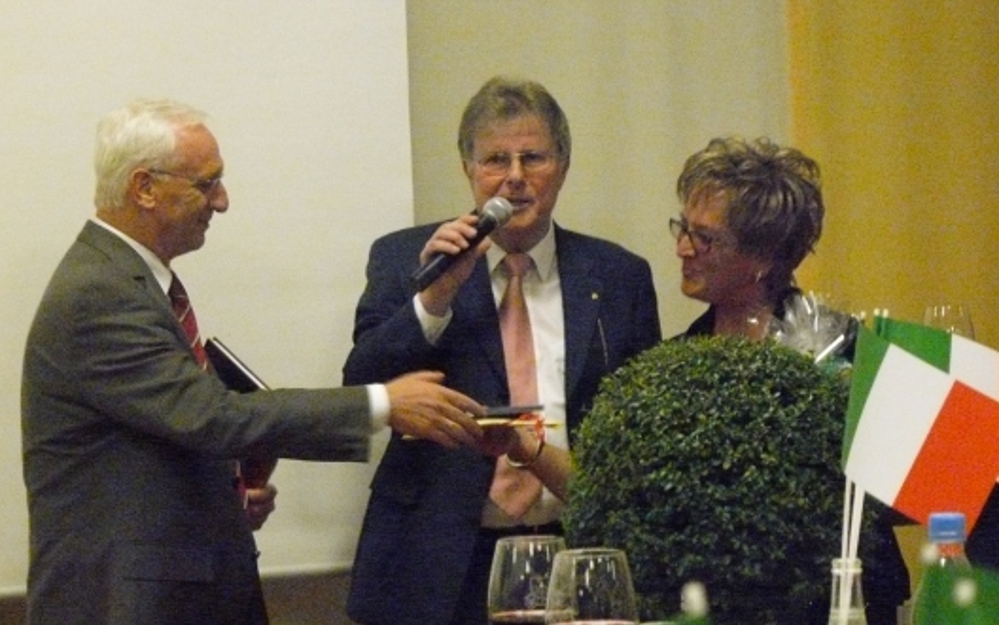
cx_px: 499
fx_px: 3703
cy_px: 322
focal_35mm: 136
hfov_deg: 15.4
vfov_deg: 9.6
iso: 1250
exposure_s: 1/40
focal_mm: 21.2
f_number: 3.2
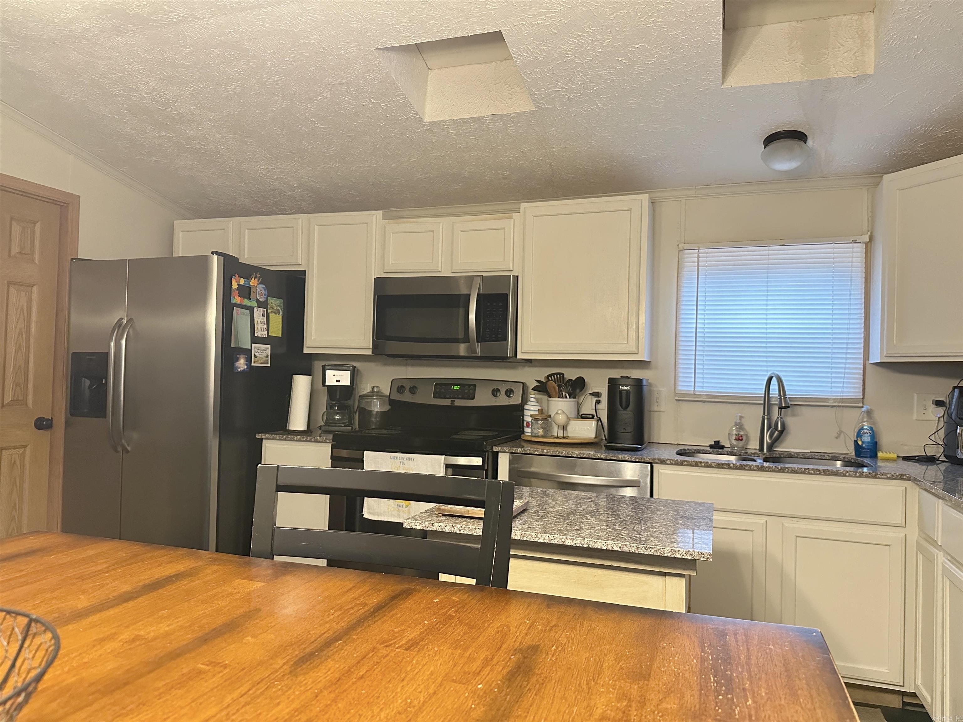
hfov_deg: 71.6
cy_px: 361
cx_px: 482
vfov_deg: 56.8
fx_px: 668
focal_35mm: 24
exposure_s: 1/60
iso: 800
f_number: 1.78
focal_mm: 6.86
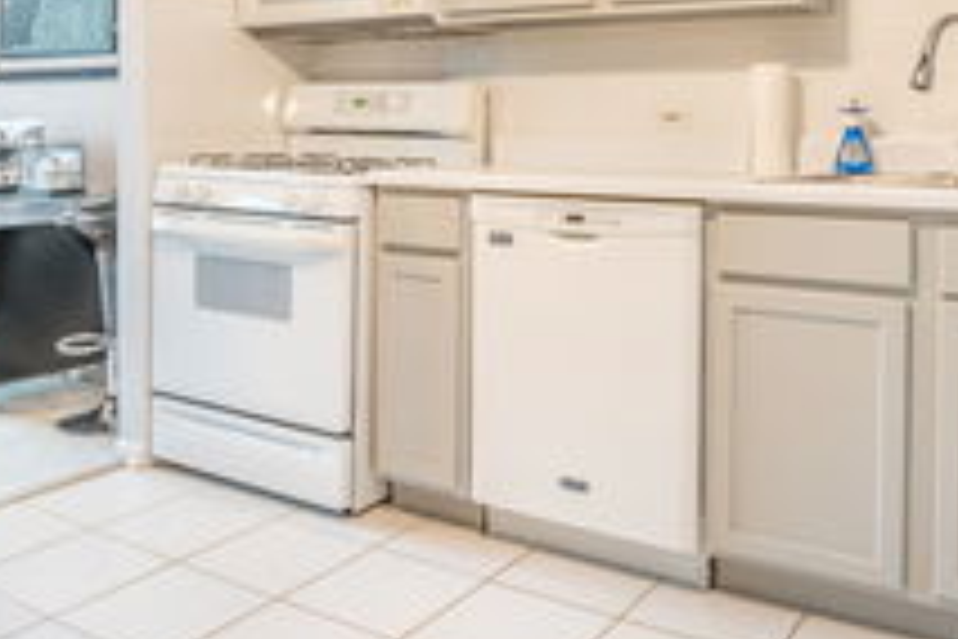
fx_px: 958
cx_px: 513
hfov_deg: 53.1
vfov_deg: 35.6
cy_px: 122
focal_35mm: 36
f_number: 9
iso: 640
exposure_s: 1
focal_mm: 16
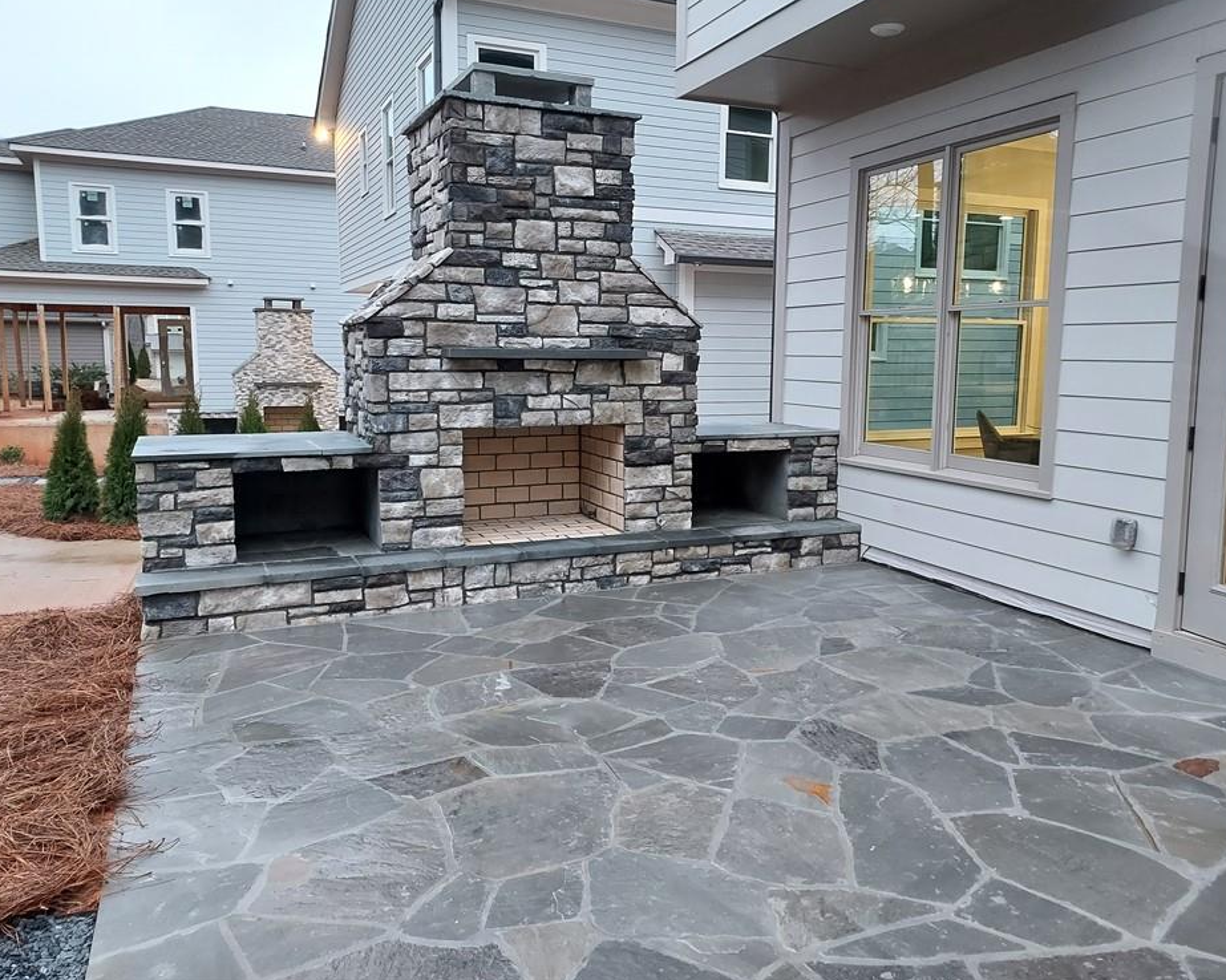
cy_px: 477
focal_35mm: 26
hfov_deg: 66.0
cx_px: 646
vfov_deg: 54.9
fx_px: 943
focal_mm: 4.6
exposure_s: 1/30
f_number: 1.8
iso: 320
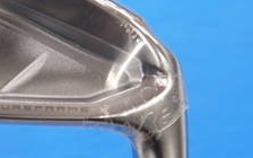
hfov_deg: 16.6
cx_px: -35
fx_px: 834
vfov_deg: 10.8
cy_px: 53
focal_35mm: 121
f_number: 4.2
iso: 200
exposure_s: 1/60
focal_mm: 20
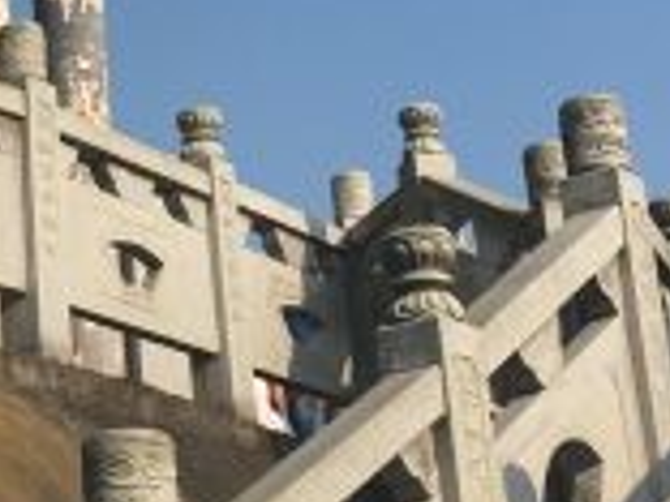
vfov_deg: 11.2
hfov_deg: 15.0
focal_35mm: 130
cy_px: -64
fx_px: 2516
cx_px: 88
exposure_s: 1/2083
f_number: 2.2
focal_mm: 4.15
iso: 32
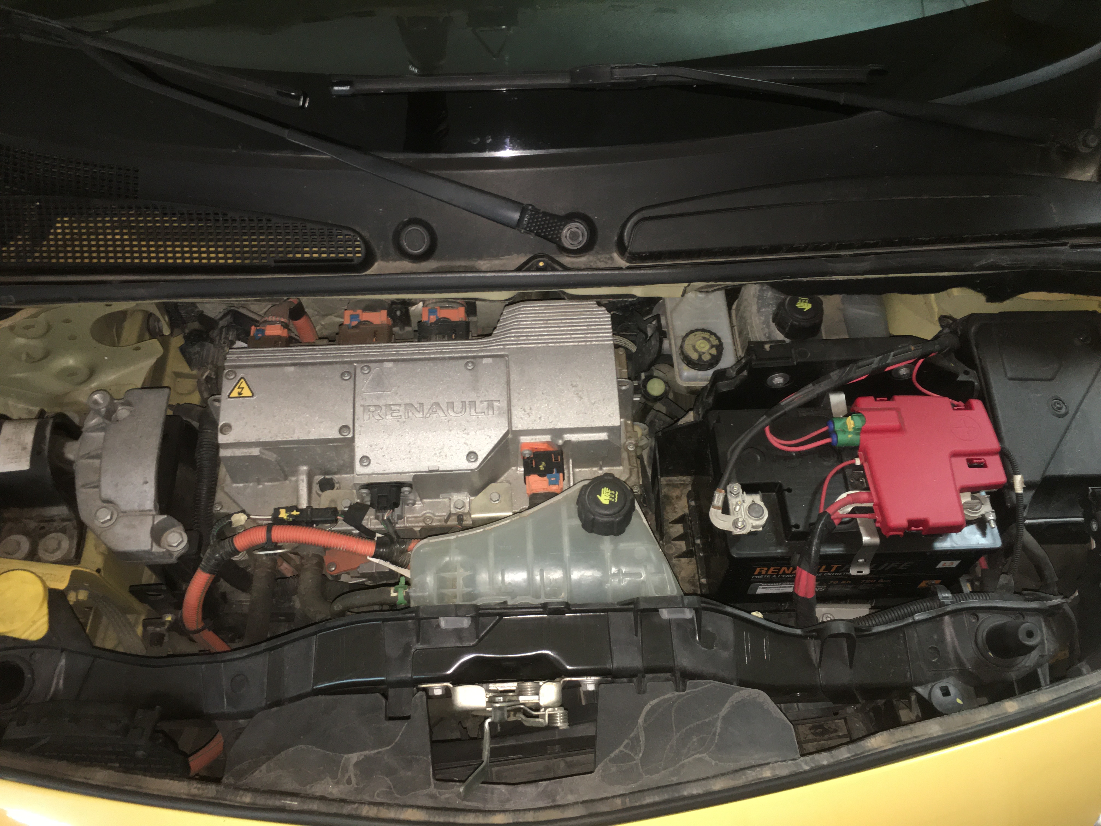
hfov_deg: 61.7
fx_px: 922
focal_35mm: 29
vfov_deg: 48.2
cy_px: 413
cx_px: 550
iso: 125
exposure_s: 1/17
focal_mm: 4.15
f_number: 2.2
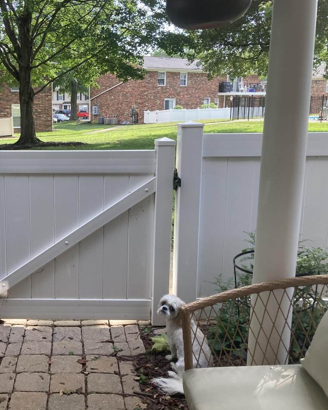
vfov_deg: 49.1
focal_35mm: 37
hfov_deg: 38.7
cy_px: 203
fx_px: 449
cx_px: 68
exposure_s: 1/161
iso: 20
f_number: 1.8
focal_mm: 3.99
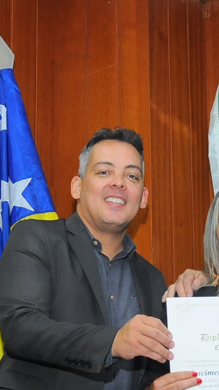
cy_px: 294
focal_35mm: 94
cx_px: 223
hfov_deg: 12.7
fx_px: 971
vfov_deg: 22.5
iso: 1250
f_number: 5.6
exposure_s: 1/60
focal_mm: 24
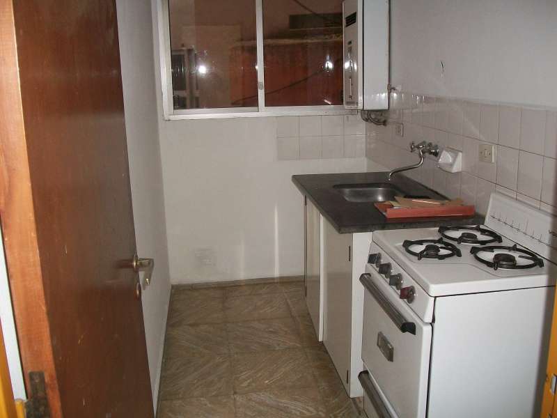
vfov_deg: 44.2
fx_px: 515
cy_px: 209
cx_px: 278
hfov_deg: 56.8
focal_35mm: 32
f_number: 2.9
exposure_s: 1/30
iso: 160
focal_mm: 5.7
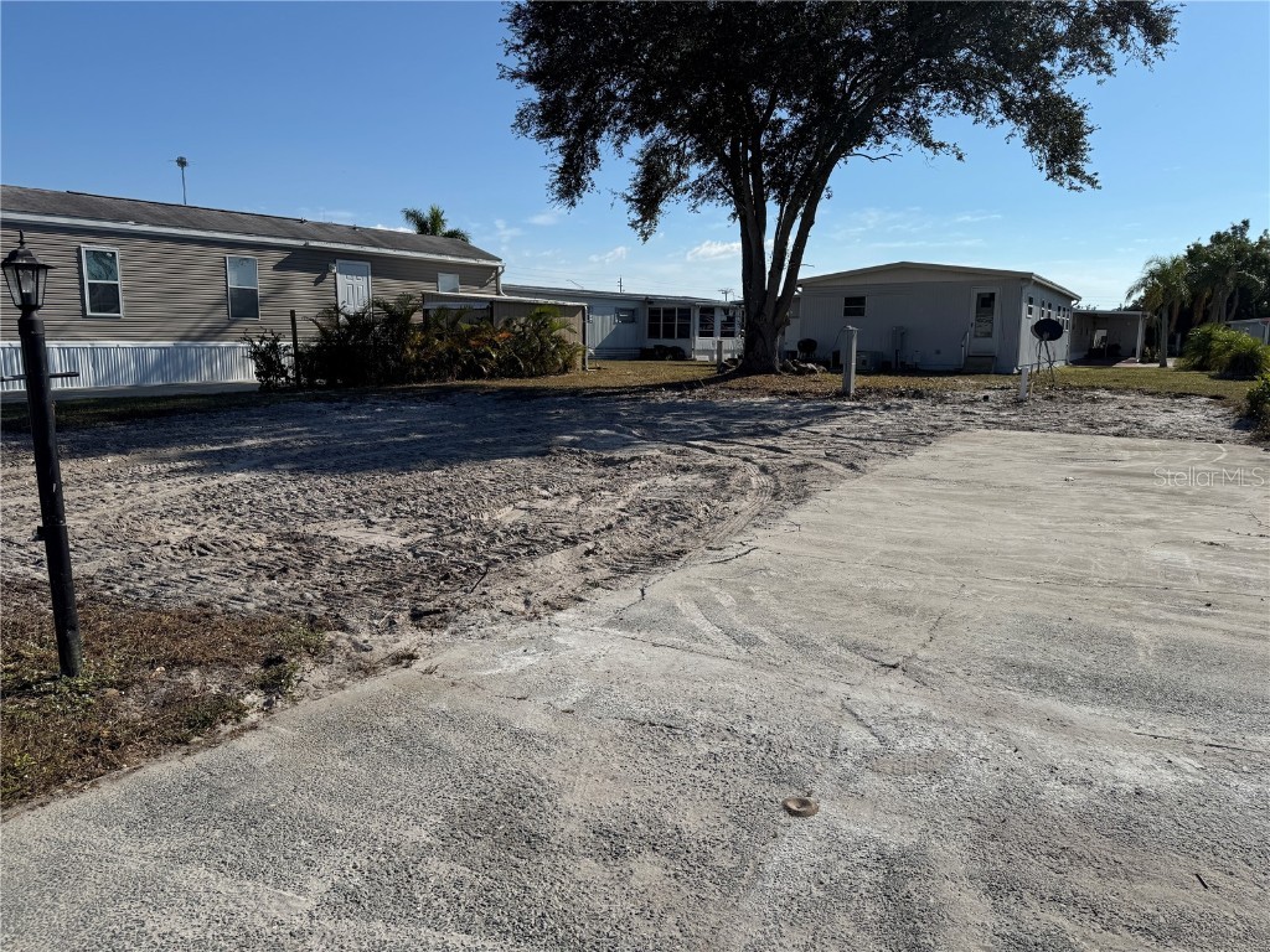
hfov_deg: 71.6
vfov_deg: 56.8
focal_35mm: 24
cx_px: 635
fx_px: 881
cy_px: 476
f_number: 1.78
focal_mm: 6.76
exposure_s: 1/9009
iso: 80
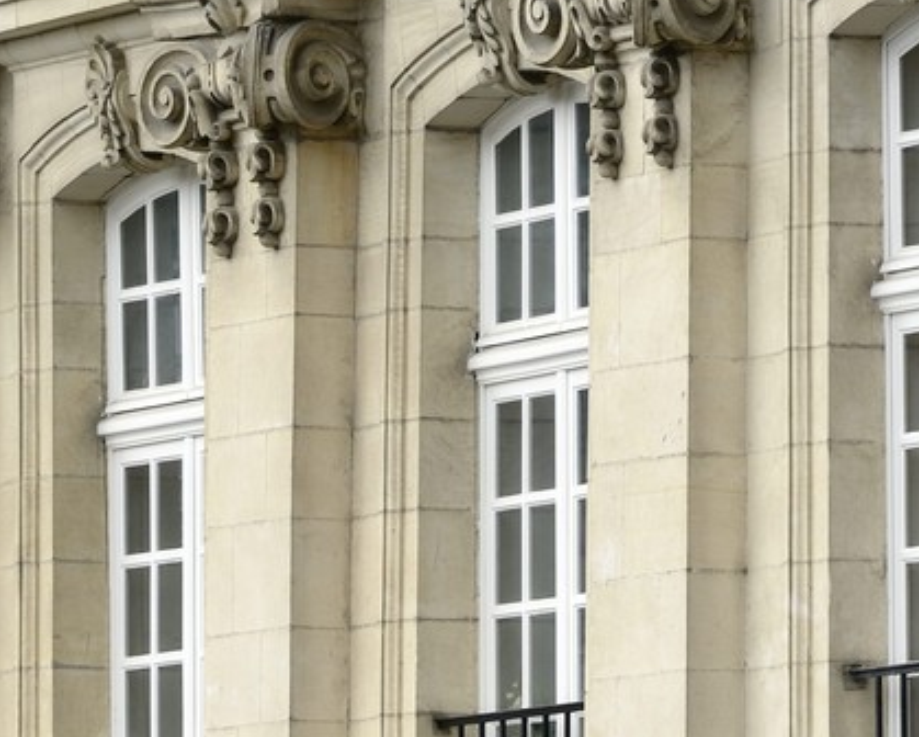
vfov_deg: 2.5
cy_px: 1441
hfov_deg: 3.1
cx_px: 388
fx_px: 17042
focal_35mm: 626
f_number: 11
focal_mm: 175
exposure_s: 1/200
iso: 200
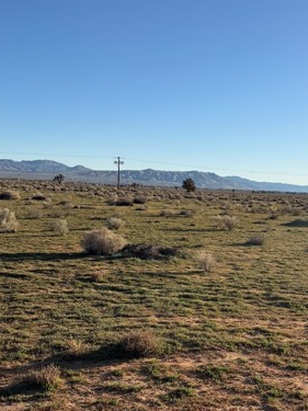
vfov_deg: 45.6
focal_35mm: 41
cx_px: 216
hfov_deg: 34.6
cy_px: 238
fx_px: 487
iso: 80
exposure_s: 1/4975
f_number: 1.78
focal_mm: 6.76
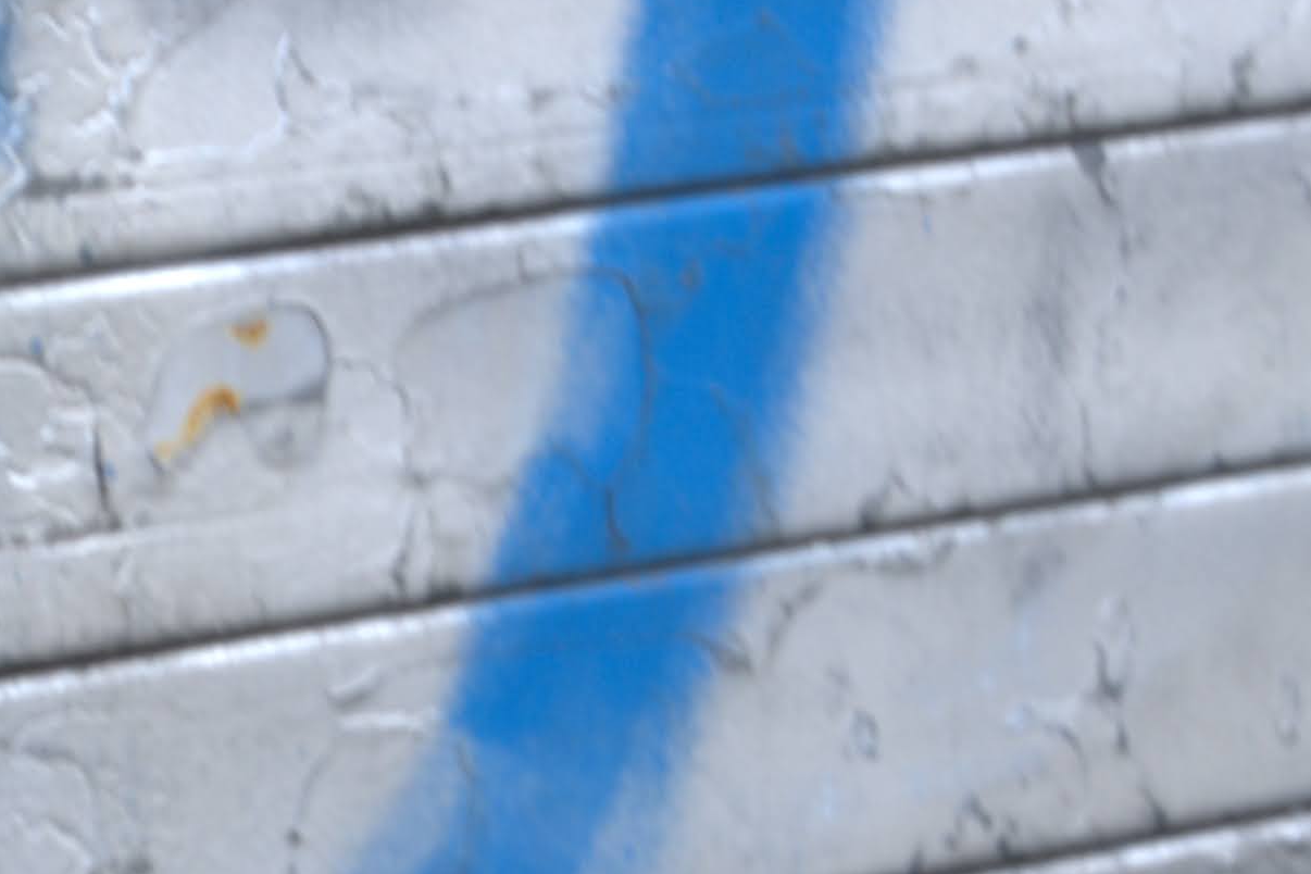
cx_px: -382
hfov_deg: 8.3
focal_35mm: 245
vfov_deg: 5.6
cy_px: 733
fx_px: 8921
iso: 250
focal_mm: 49
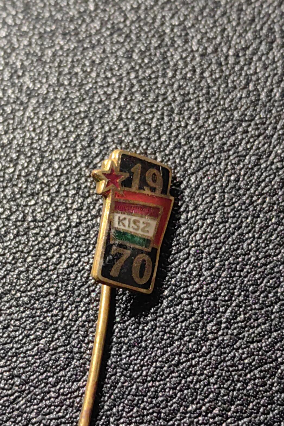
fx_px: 970
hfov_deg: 16.6
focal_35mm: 82
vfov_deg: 24.8
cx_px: 123
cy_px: 229
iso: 100
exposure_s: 1/76.6
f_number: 2
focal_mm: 5.75
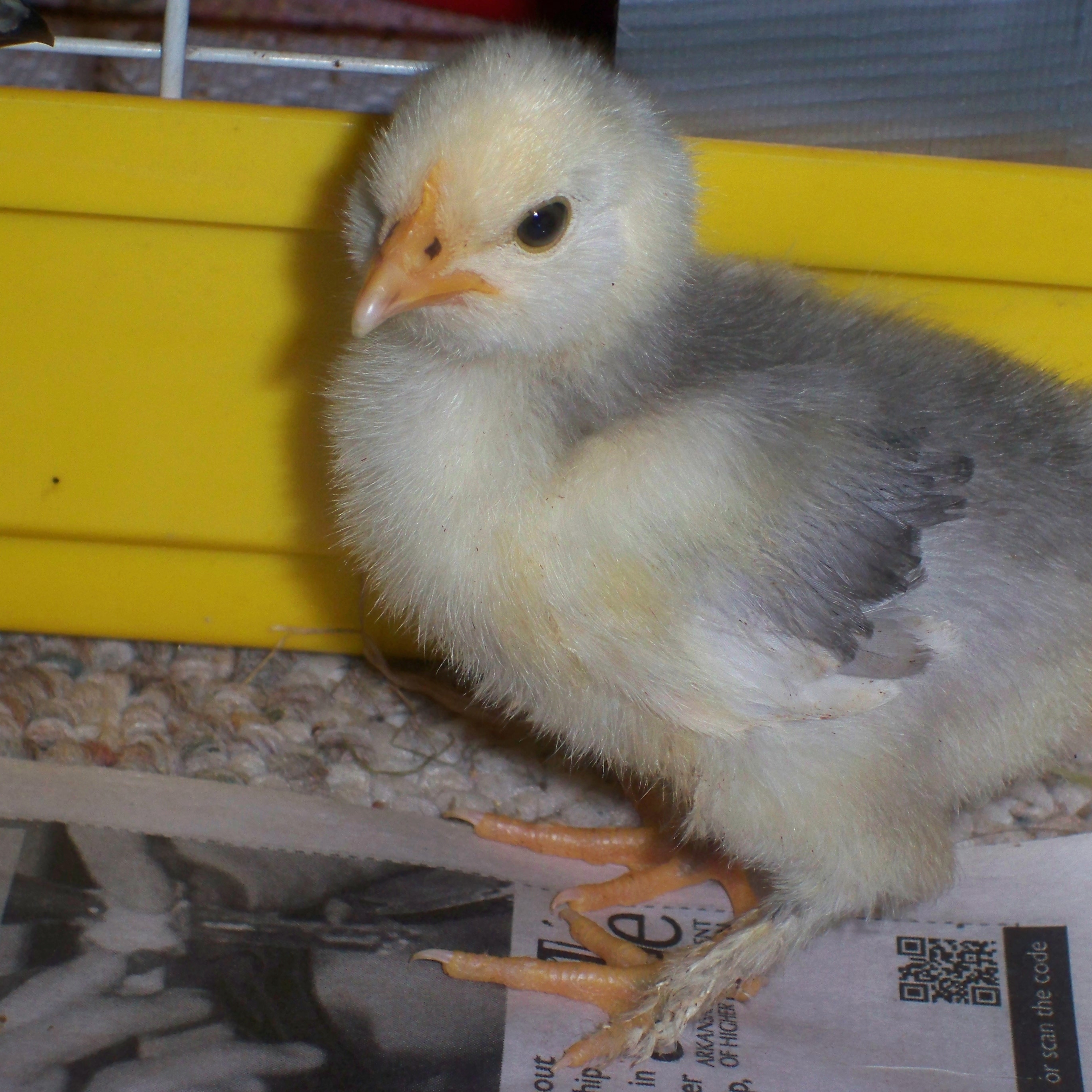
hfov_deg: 14.1
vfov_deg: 14.1
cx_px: 598
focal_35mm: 124
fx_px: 4426
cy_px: 546
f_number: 5.7
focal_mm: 18.8
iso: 200
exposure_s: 1/100
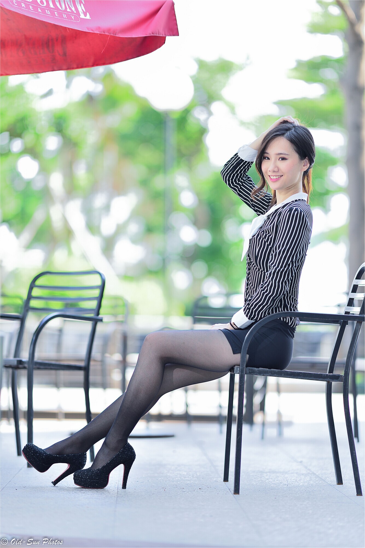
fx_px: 1596
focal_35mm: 105
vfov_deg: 19.5
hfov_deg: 13.0
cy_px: 274
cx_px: 182
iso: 100
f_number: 1.4
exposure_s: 1/640
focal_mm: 105
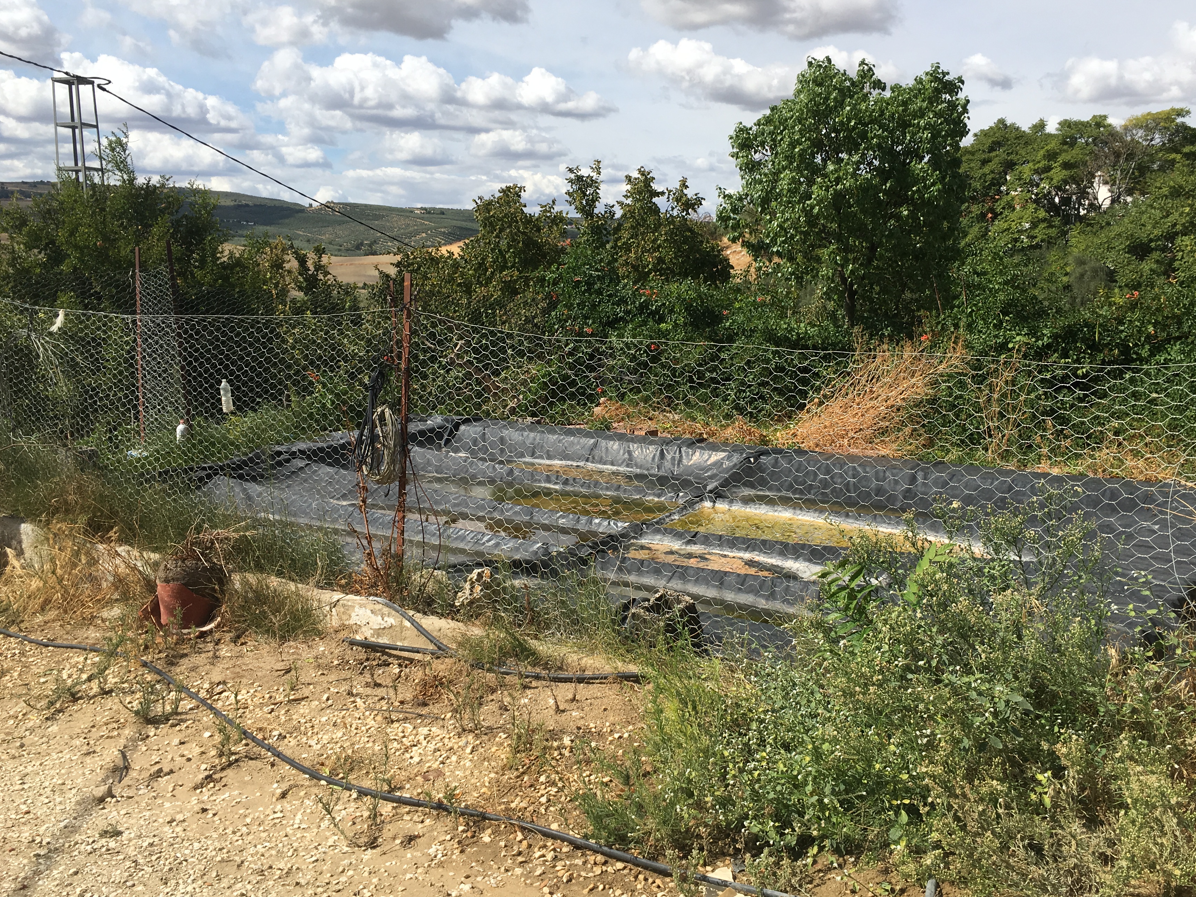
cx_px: 659
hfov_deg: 53.9
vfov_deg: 41.8
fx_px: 1175
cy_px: 444
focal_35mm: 34
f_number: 2.2
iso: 25
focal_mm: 4.15
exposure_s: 1/2262
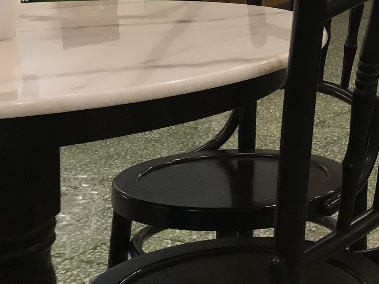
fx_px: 1084
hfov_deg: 18.4
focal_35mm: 99
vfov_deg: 14.2
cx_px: 501
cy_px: -106
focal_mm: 3.99
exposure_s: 1/33
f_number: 1.8
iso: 160
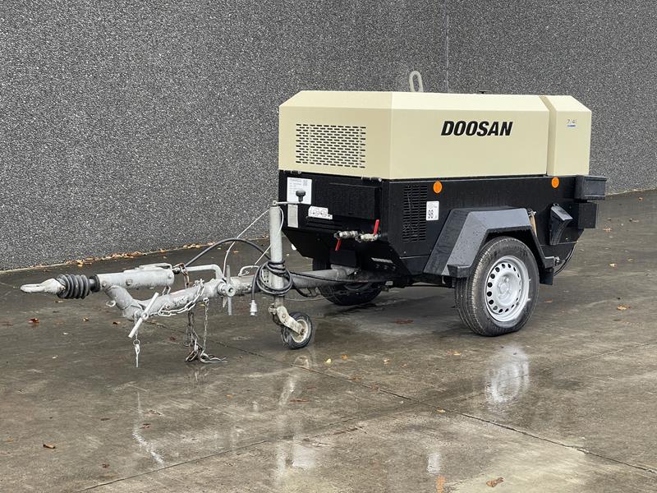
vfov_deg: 22.9
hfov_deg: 30.3
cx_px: 328
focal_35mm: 64
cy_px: 246
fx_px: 1215
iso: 32
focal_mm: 7.5
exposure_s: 1/99
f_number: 2.2
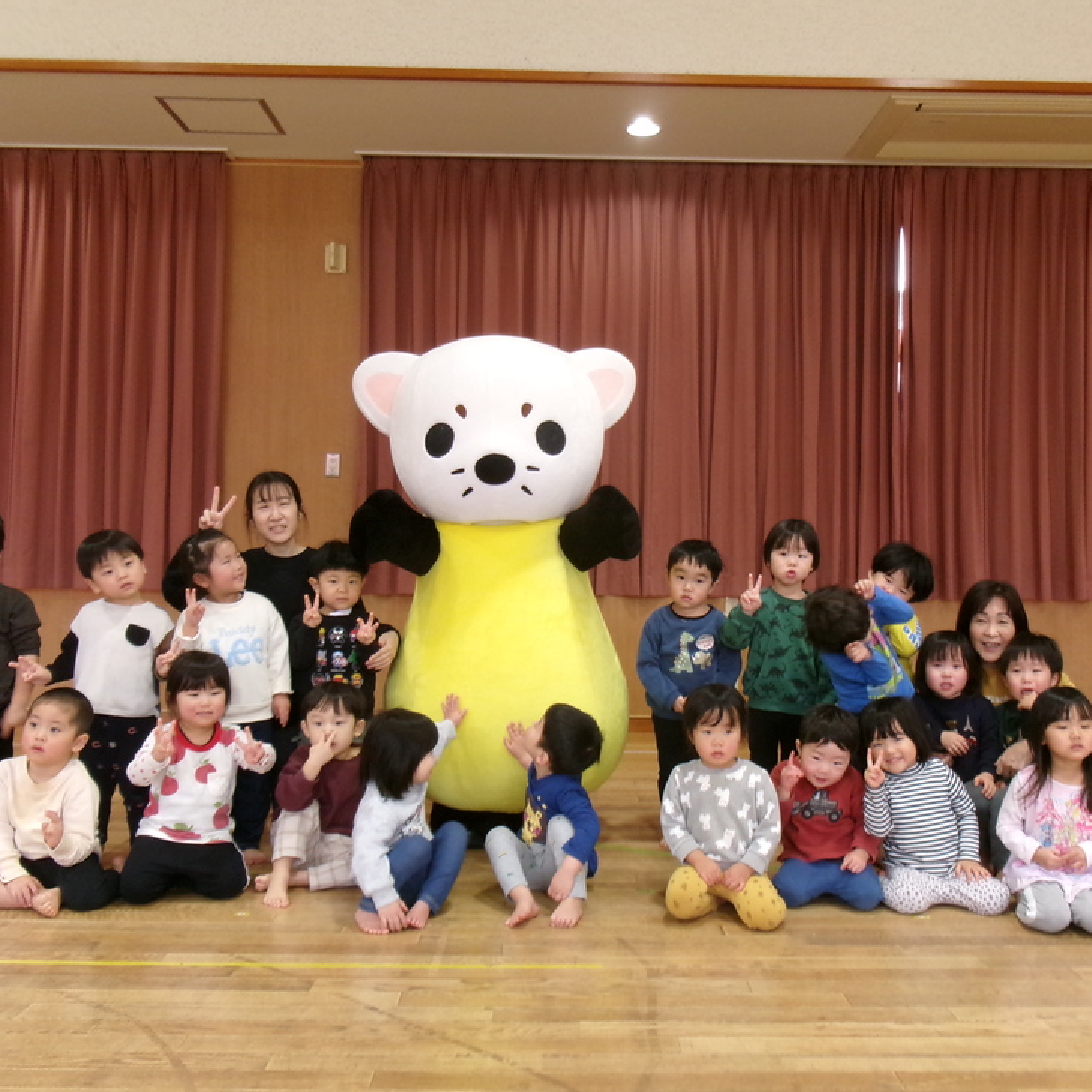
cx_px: 567
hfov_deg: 48.4
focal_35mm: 34
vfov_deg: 48.4
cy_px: 536
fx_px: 1213
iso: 315
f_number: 3.9
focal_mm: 5.1
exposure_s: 1/34
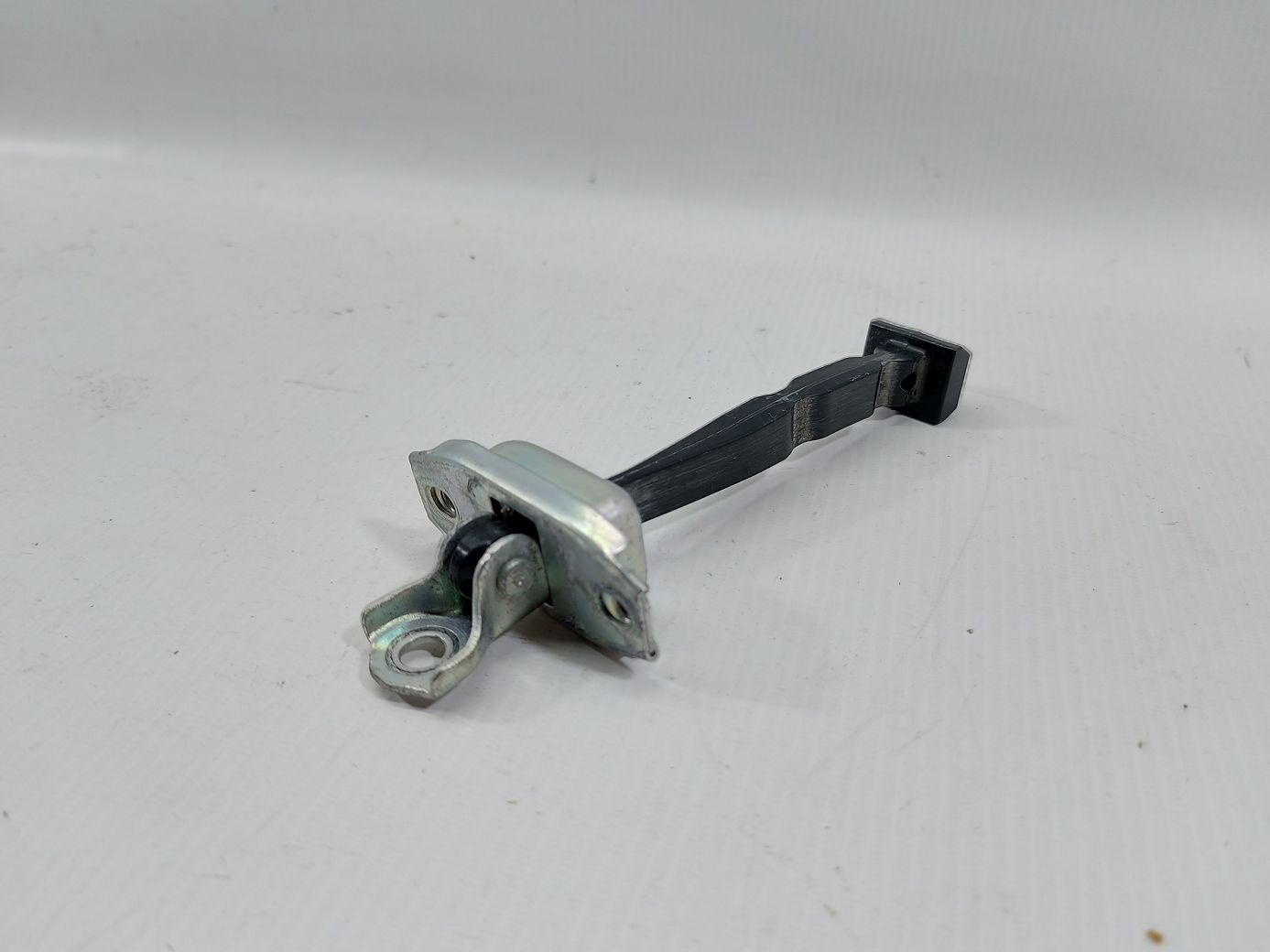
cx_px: 635
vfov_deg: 56.8
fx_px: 880
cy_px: 476
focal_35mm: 24
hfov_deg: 71.6
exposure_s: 1/50
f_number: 1.8
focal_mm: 5.23
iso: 64
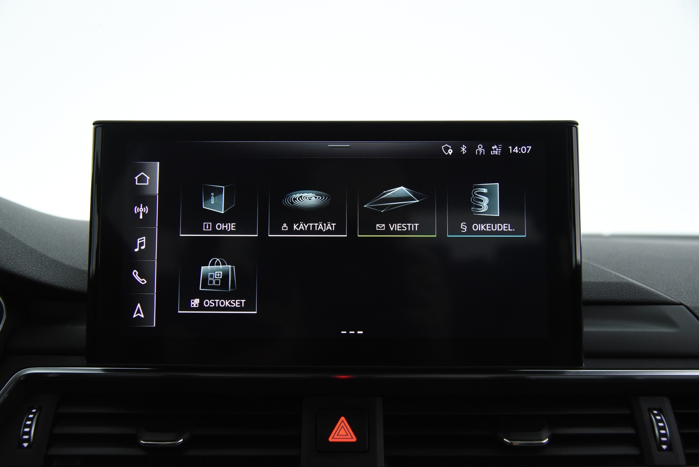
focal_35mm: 36
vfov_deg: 36.9
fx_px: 699
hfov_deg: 53.1
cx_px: 340
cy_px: 229
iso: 4000
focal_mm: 35
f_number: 4
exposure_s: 1/80
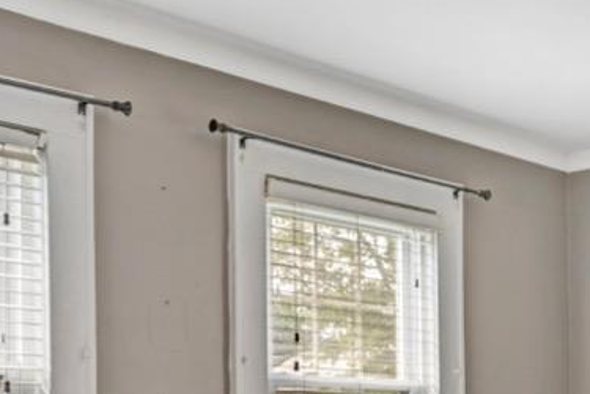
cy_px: 435
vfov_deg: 19.2
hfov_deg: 25.8
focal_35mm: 68
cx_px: 746
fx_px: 1114
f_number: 5.6
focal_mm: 17
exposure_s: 1/30
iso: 100
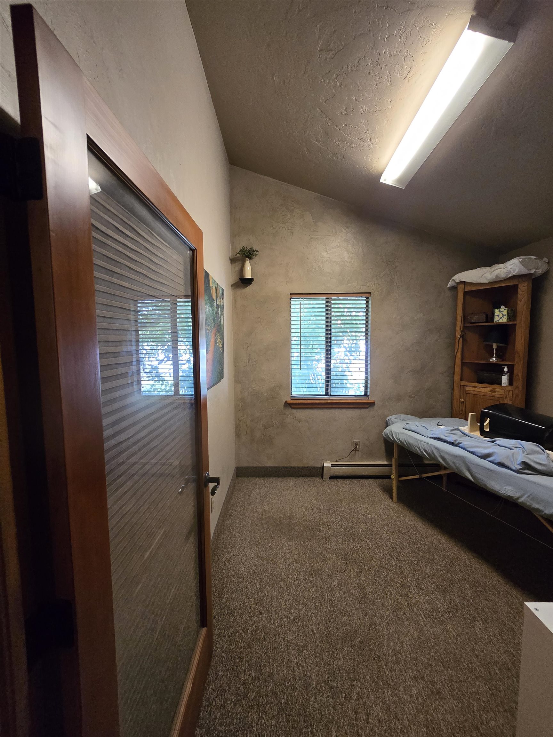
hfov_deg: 89.9
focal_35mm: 13
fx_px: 277
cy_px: 368
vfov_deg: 106.2
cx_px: 276
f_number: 2.2
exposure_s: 1/60
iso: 800
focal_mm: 2.2
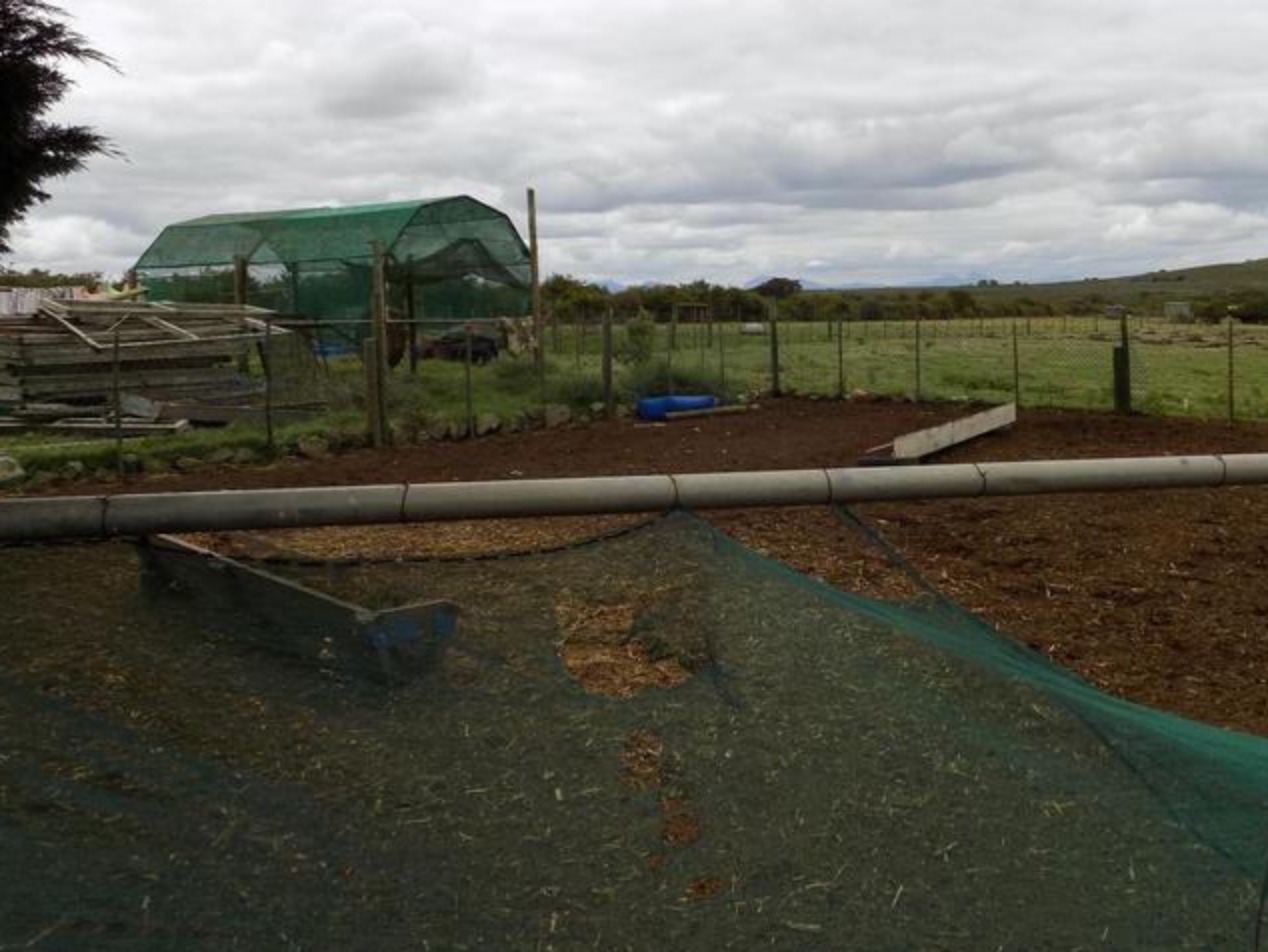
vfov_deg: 47.8
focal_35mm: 29
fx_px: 1063
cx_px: 746
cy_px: 360
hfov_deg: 61.2
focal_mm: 4
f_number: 3.1
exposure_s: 1/1250
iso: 80
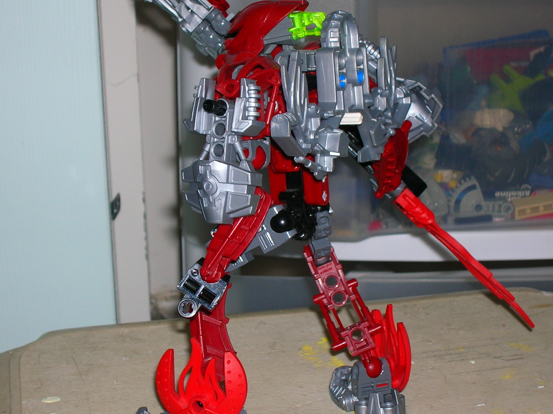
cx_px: 270
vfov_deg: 16.0
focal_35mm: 92
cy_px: 198
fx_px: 1469
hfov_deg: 21.3
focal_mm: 12.3
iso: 50
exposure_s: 1/60.1
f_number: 4
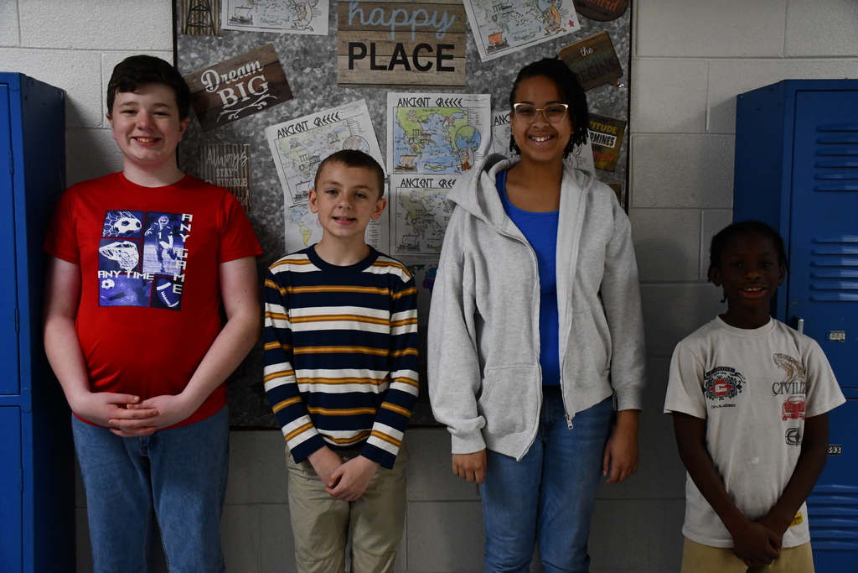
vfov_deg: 34.2
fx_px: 930
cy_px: 286
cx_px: 429
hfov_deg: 49.5
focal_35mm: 39
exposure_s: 1/125
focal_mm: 26
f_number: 3.8
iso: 2500
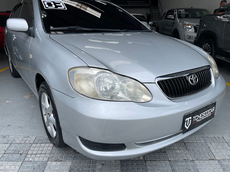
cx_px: 115
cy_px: 86
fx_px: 173
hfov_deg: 67.3
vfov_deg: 53.1
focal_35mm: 26
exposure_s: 1/2564
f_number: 1.6
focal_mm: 4.2
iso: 32
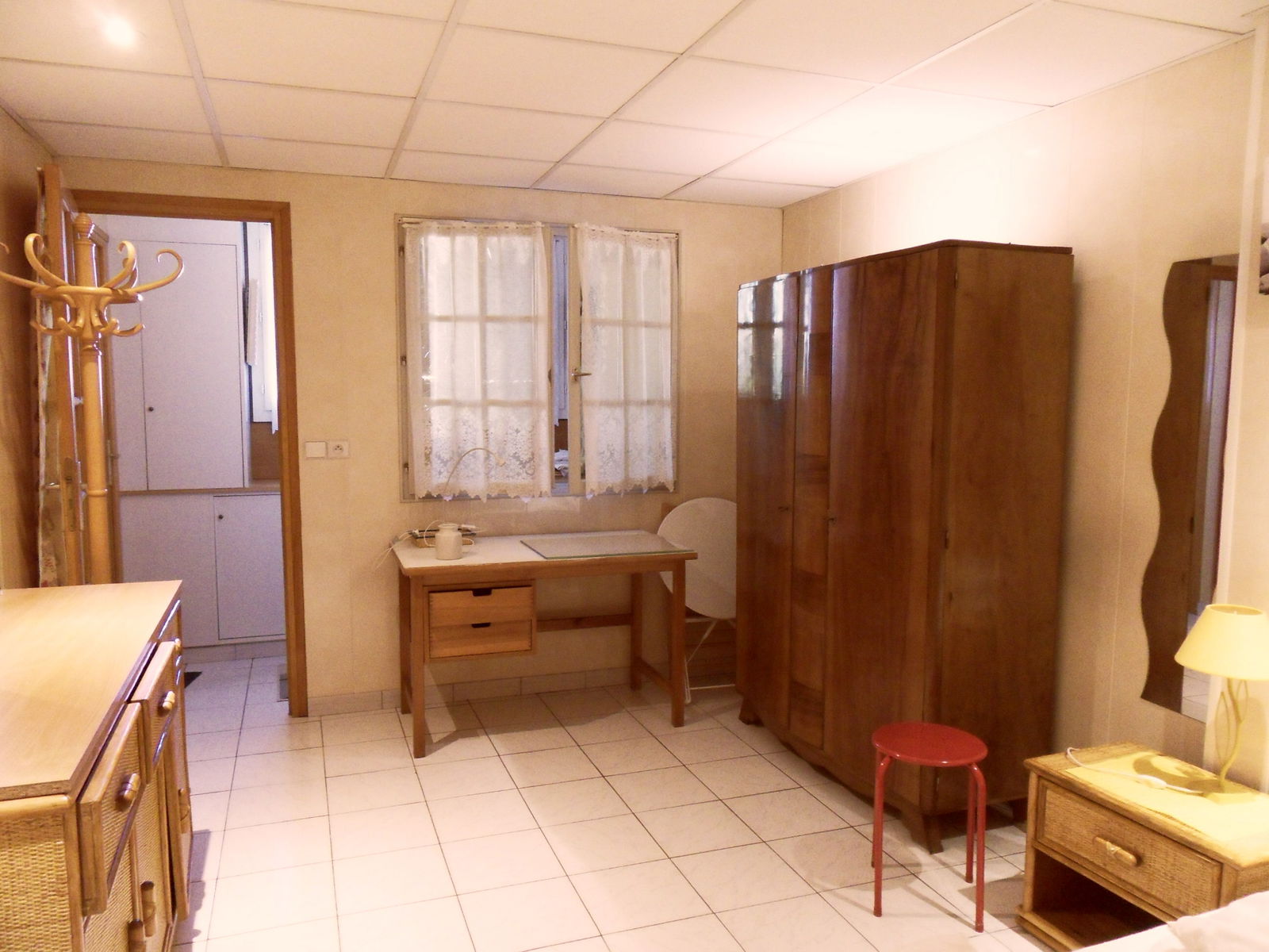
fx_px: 880
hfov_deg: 71.6
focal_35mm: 24
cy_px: 476
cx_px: 634
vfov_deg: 56.8
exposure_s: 1/15
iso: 400
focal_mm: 4.2
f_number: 3.3
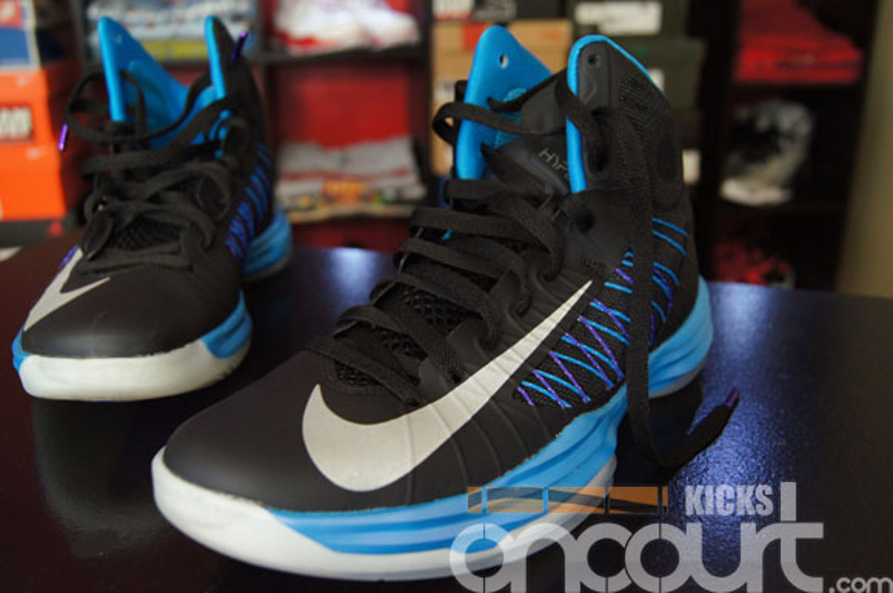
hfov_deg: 57.3
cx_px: 446
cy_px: 296
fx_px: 817
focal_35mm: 33
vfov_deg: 39.9
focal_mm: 22
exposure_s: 1/30
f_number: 4
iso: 1600
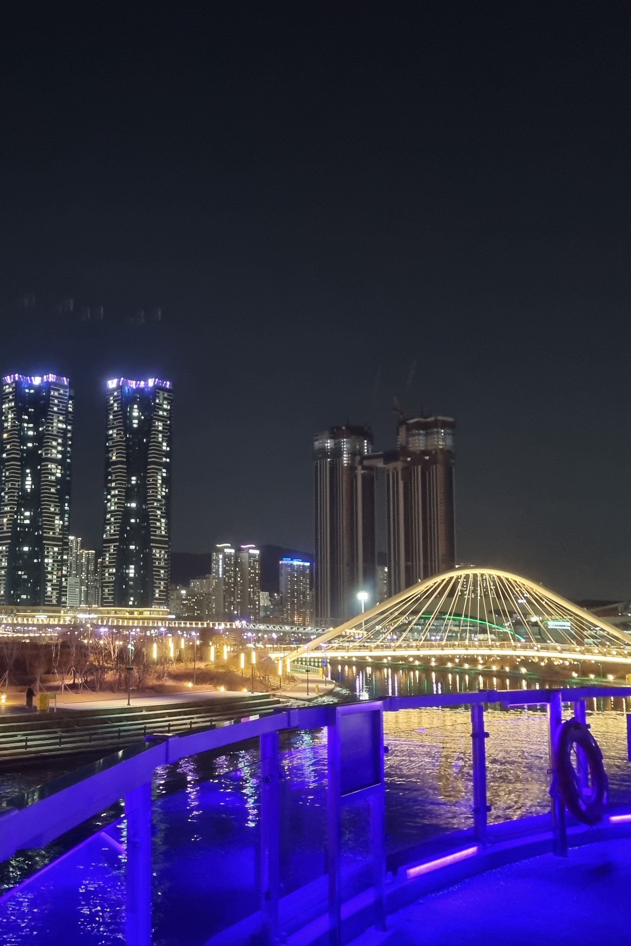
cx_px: 143
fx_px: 973
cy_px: 468
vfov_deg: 51.9
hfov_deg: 35.0
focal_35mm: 37
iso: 1000
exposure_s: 1/24
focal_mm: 5.4
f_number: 1.8
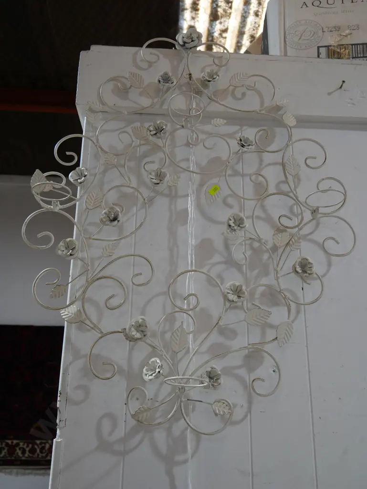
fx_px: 480
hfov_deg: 41.8
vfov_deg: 53.9
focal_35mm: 34
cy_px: 244
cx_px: 184
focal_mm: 17
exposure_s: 1/60
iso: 320
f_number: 4
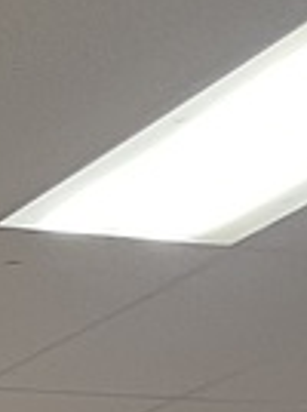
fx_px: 2361
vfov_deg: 7.9
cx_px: -454
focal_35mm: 199
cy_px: 1408
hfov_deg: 7.0
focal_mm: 4.2
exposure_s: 1/60
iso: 200
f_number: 1.6
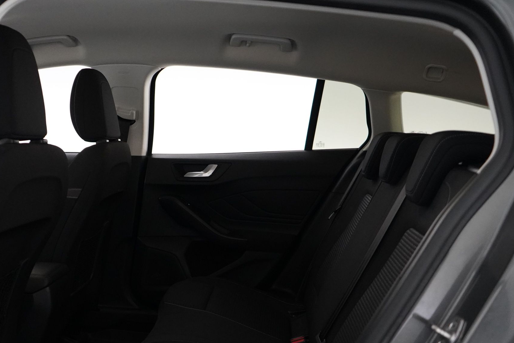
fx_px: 585
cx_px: 200
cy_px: 250
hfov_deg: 47.1
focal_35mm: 41
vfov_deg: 32.1
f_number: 3.5
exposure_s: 1/160
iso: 6400
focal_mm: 28
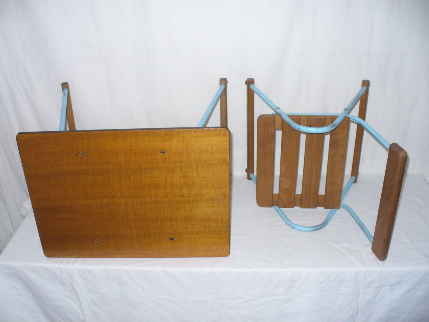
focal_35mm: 37
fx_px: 459
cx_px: 214
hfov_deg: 50.1
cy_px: 161
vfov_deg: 38.7
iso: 250
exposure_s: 1/30
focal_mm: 6.1
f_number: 2.8
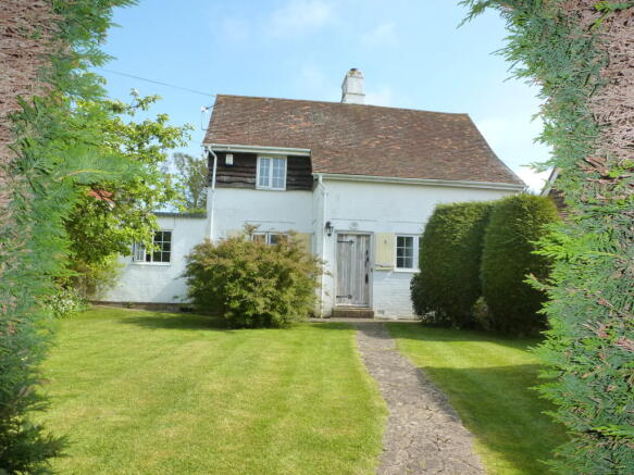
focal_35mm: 24
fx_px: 439
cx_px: 317
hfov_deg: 71.6
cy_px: 238
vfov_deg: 56.8
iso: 160
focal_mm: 4.3
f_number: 3.3
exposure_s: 1/500
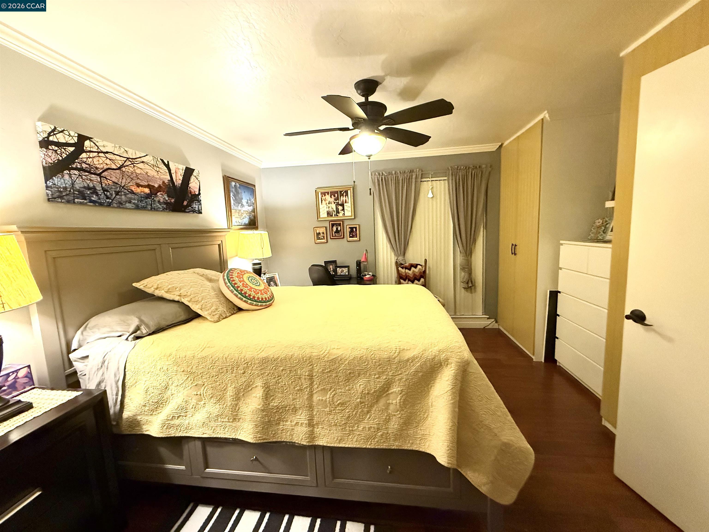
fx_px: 287
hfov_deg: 102.1
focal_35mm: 14
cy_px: 266
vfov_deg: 85.7
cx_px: 354
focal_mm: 2.22
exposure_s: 1/60
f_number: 2.2
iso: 800
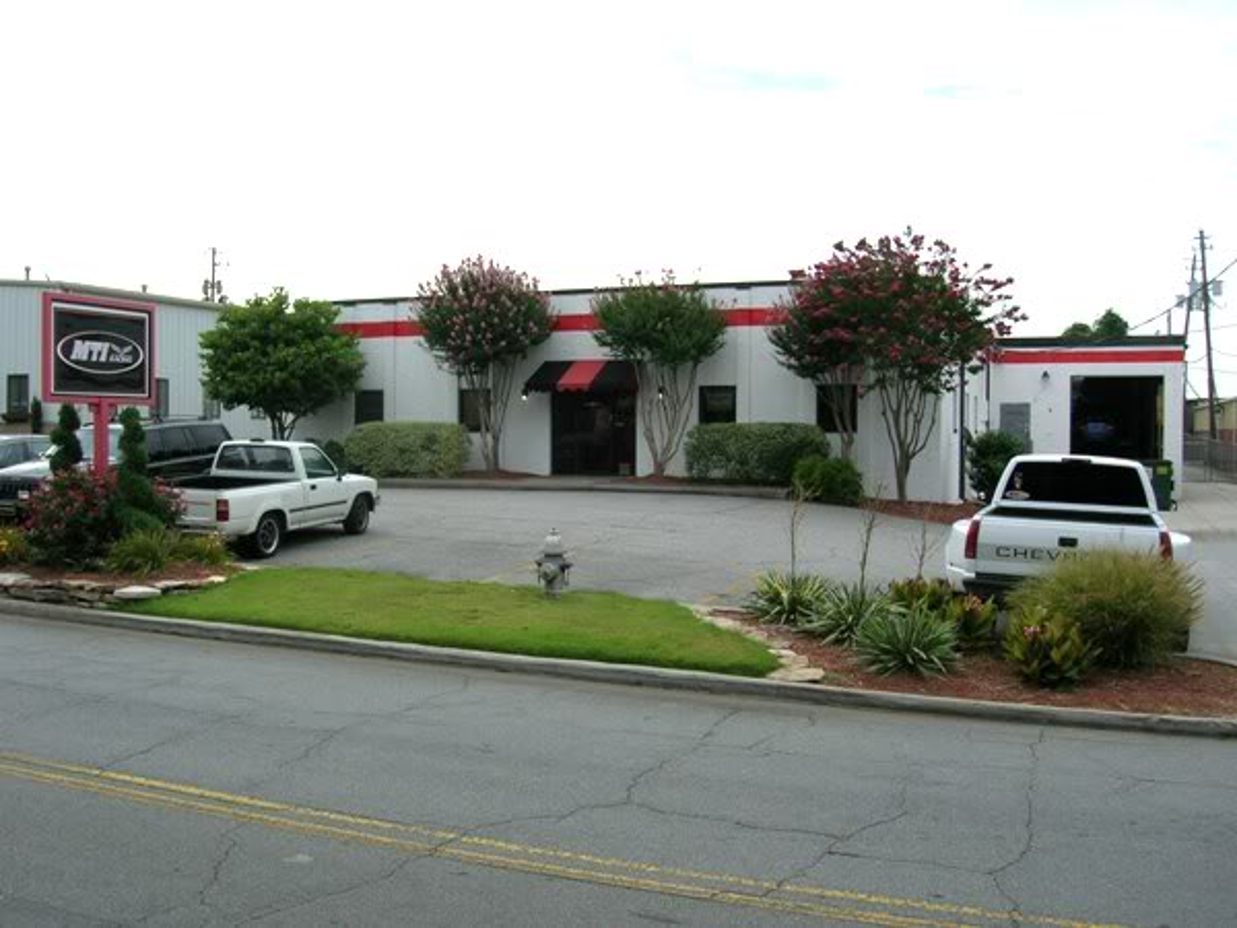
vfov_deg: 41.8
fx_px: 1215
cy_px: 464
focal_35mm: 34
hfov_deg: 54.0
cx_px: 618
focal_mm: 5.7
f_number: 4.9
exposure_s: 1/245
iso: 50
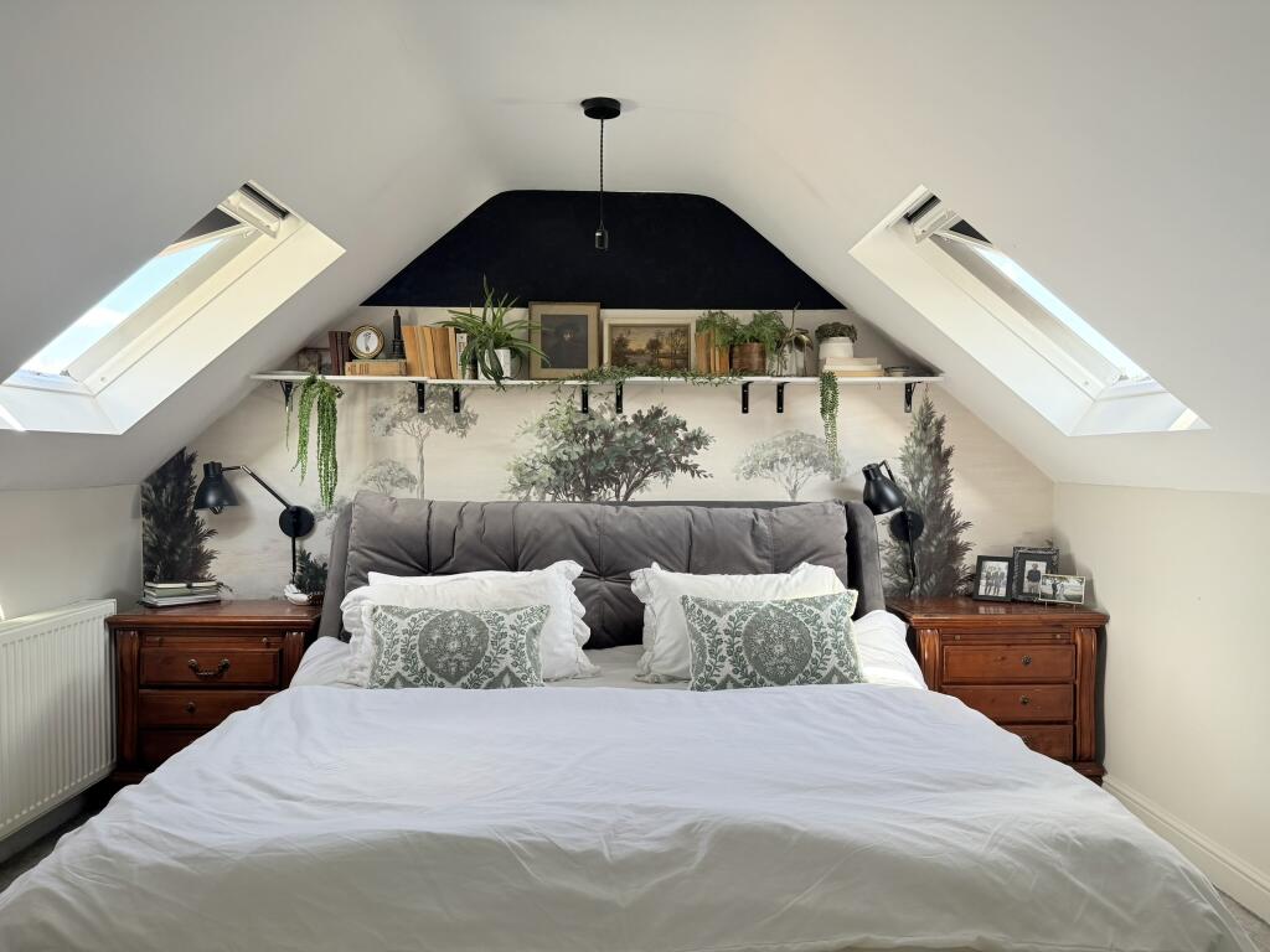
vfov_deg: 56.8
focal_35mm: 24
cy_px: 476
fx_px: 881
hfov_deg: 71.6
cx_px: 635
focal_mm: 6.76
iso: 160
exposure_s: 1/234
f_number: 1.78
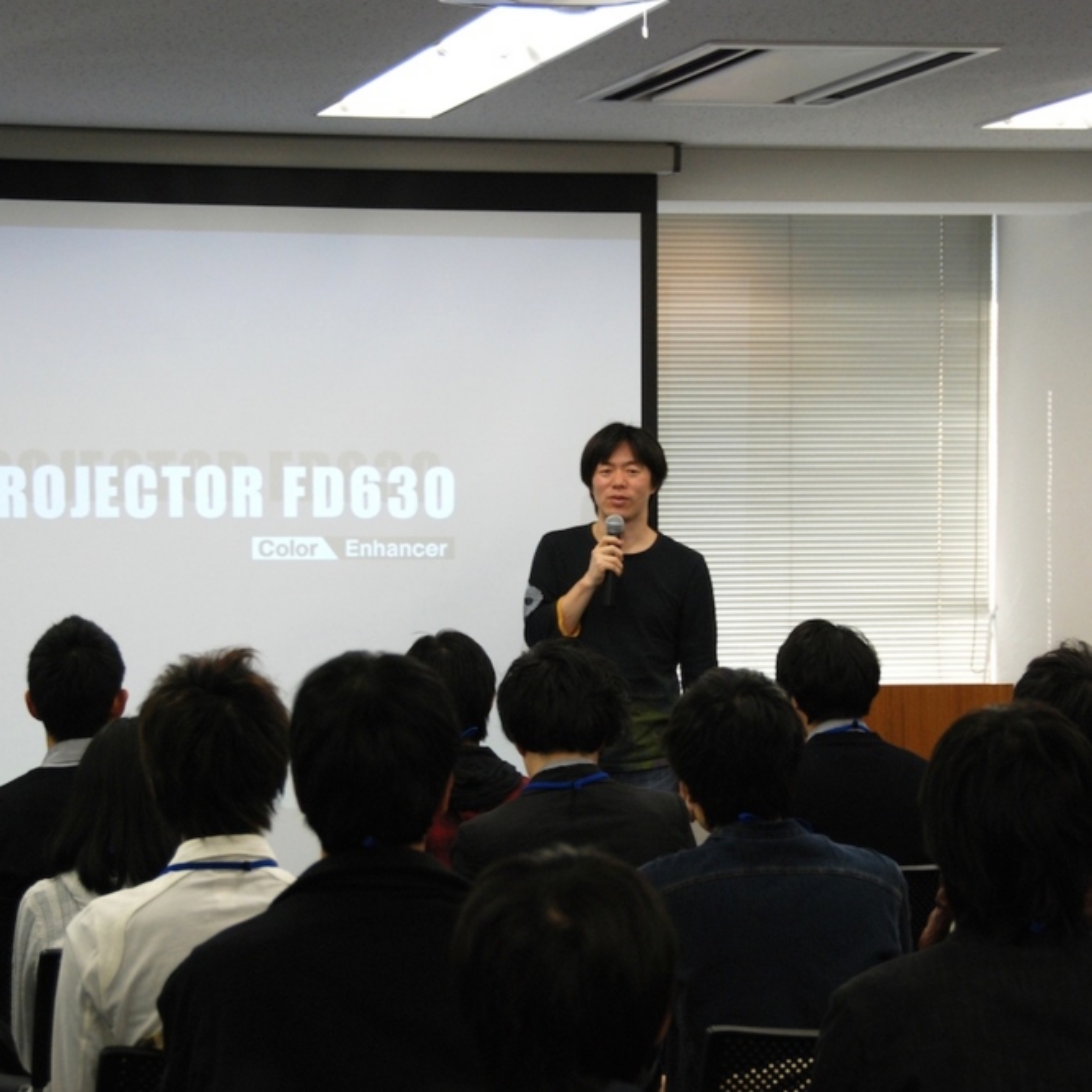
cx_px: 594
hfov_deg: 16.5
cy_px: 545
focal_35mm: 106
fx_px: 3770
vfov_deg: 16.5
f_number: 4.8
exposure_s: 1/100
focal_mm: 55
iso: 400
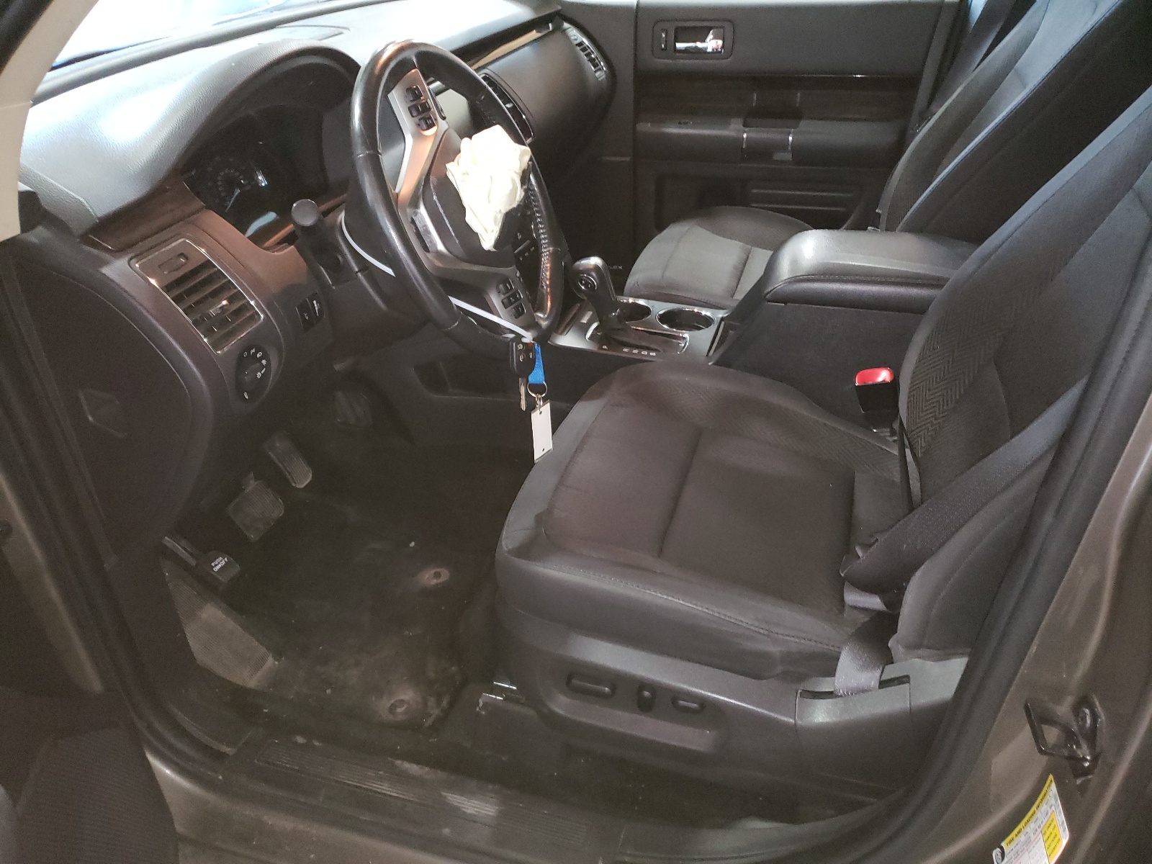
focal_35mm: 26
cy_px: 432
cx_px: 576
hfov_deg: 67.3
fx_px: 865
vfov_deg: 53.1
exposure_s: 1/24
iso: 571
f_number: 1.5
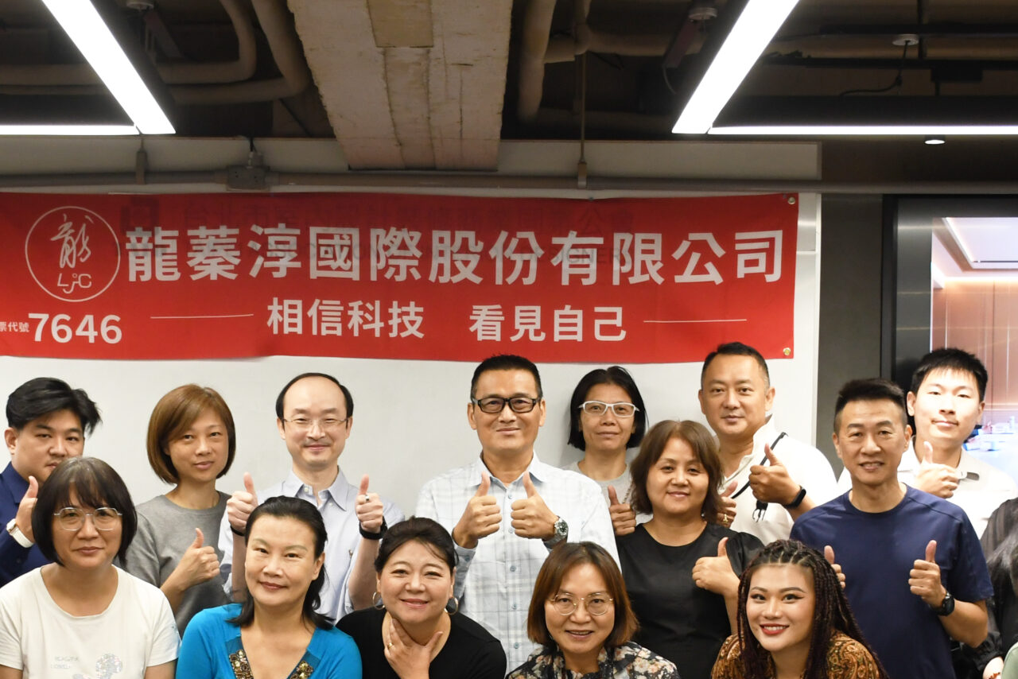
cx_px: 471
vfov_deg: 16.8
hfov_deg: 25.4
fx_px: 2263
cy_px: 634
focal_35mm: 80
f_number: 5
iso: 1000
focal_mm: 27
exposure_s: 1/80
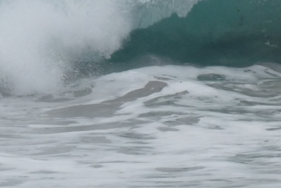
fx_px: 3482
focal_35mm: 446
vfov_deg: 3.1
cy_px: 147
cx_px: 173
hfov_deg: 4.6
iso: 160
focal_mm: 23
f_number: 5
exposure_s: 1/320
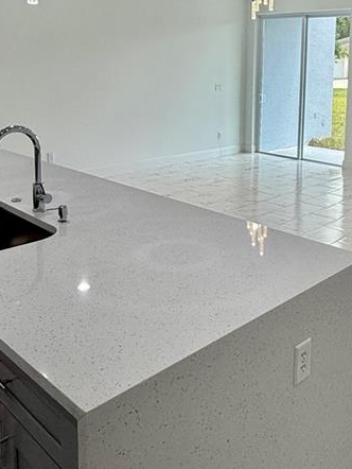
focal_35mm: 38
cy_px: 126
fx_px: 515
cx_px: 227
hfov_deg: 37.4
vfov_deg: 47.4
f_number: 2.2
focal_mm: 2.22
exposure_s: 1/191
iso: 50
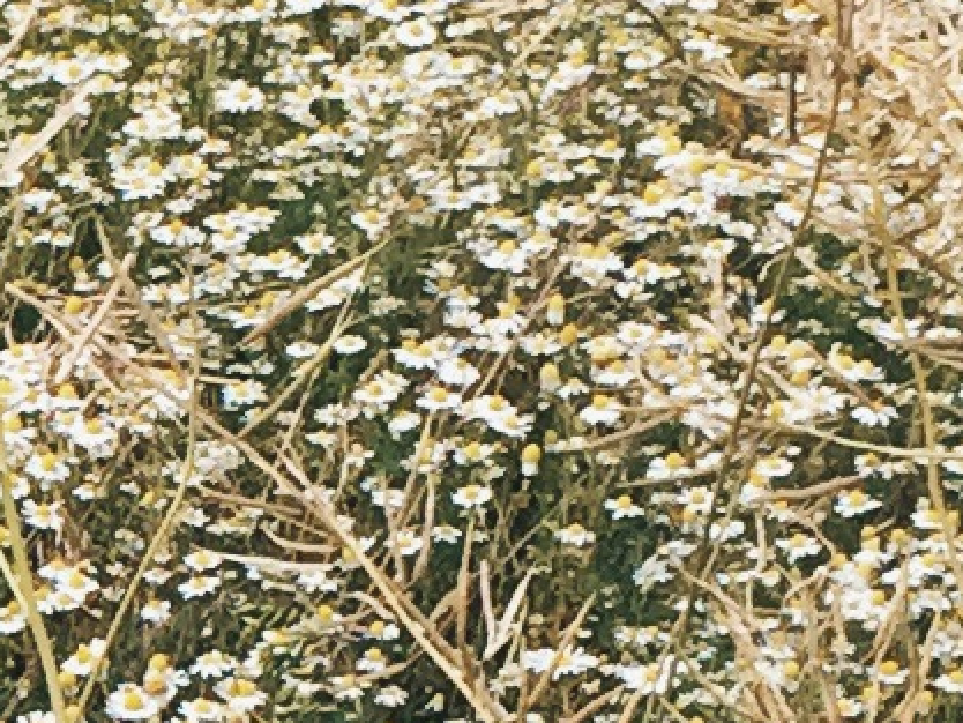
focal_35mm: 227
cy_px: 1155
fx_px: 6317
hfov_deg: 8.3
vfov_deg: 6.4
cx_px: -1007
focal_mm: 4.15
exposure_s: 1/2475
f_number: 2.2
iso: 32
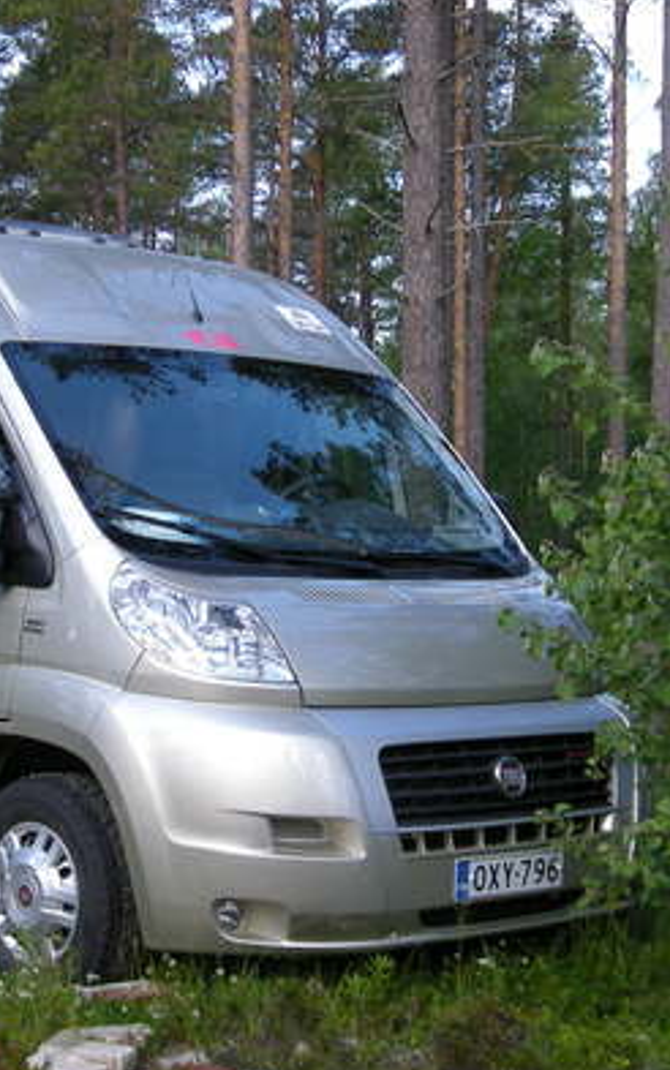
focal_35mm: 66
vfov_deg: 30.9
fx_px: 1926
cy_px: 404
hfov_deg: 19.6
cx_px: 188
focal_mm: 5.7
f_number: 2.8
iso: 50
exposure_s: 1/135
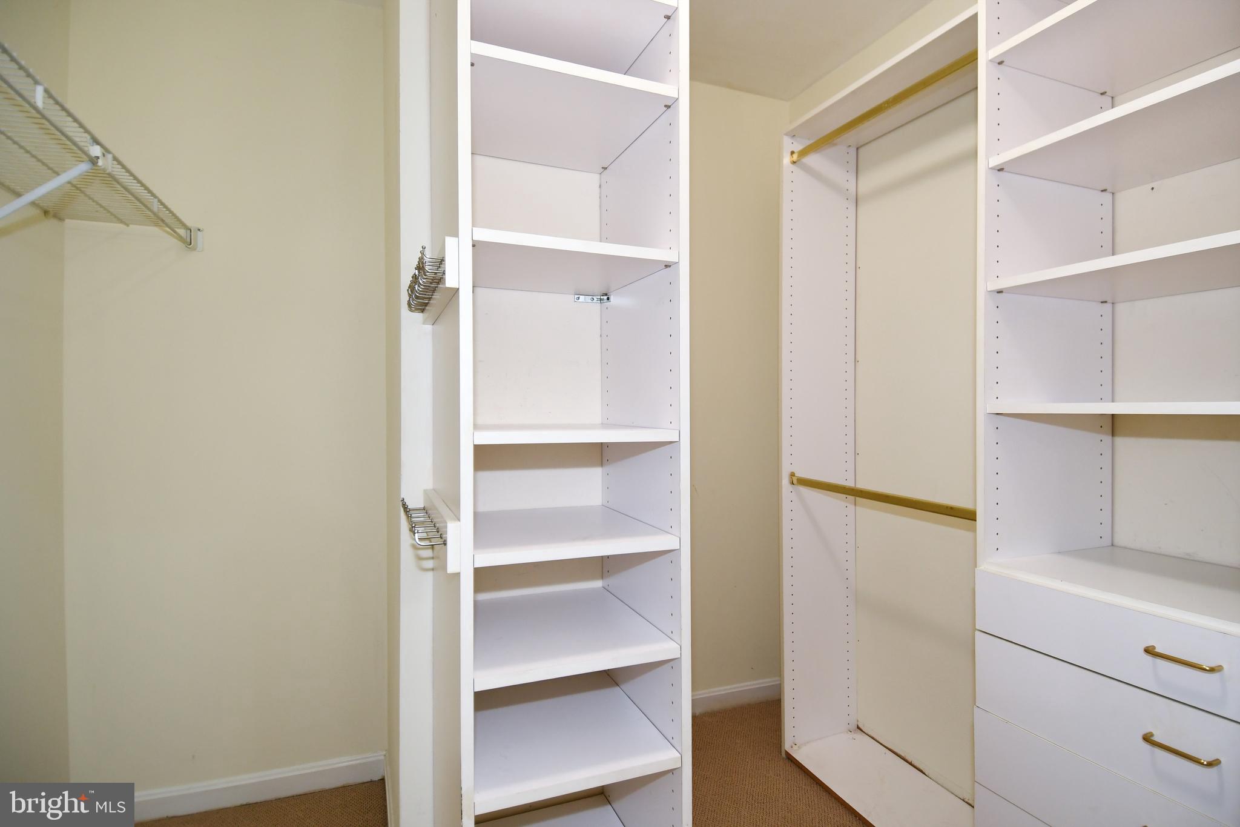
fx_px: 620
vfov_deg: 67.4
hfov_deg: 90.0
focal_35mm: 18
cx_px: 620
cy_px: 414
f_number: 4
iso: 450
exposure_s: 1/60
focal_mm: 12
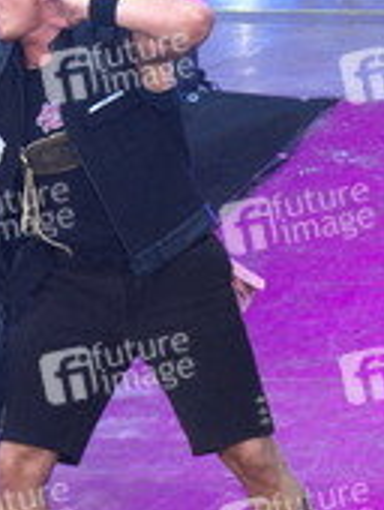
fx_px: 15034
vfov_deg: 1.9
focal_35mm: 1019
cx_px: 38
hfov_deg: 1.5
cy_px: 294
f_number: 5.6
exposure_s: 1/320
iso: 1600
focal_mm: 400
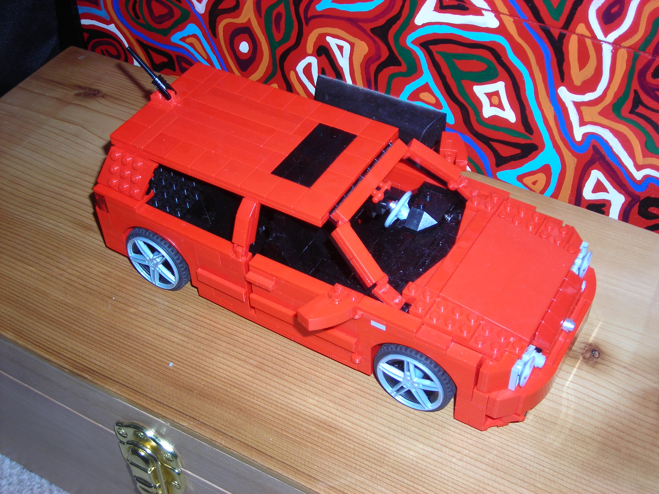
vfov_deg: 30.9
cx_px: 330
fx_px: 895
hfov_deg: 40.4
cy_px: 247
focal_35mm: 47
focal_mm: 7.8
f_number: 3.4
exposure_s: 1/60.1
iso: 50
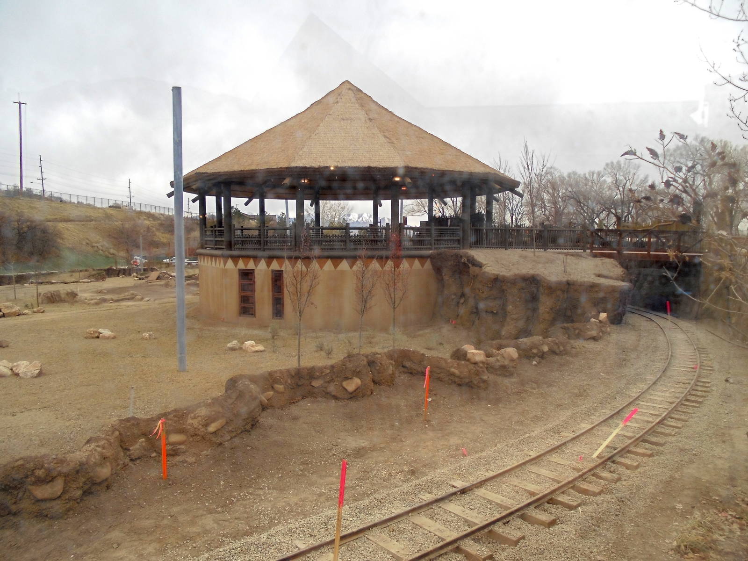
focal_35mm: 26
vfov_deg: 53.1
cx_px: 374
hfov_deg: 67.3
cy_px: 280
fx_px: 562
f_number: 3.5
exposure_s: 1/125
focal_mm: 4.6
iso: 80
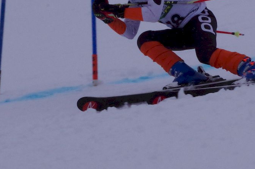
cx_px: 165
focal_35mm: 424
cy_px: 66
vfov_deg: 3.2
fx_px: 2996
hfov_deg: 4.9
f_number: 20
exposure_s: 1/1250
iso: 1600
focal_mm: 105
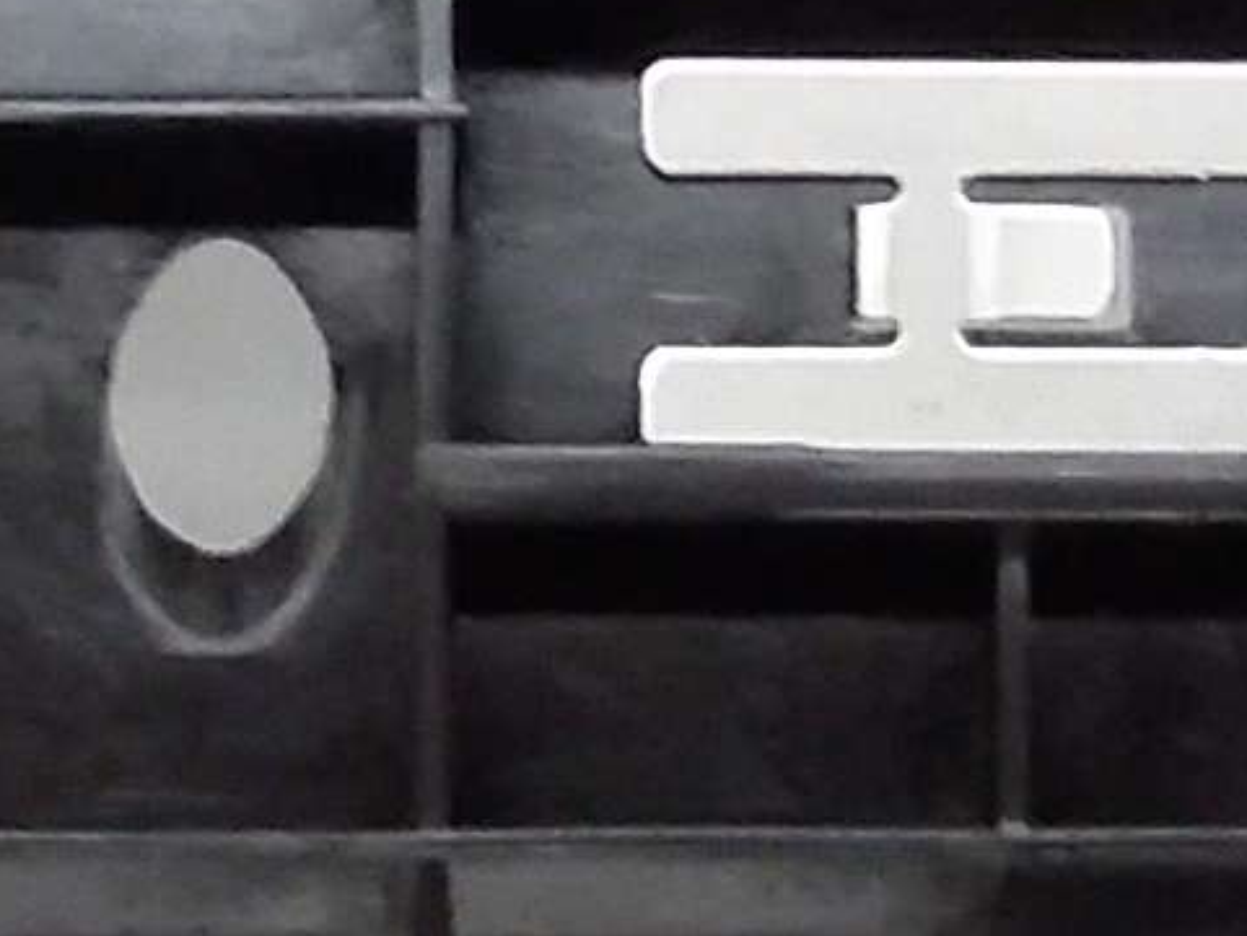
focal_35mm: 217
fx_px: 7819
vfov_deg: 6.8
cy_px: 111
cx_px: 596
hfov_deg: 9.1
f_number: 2.4
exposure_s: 1/15
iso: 320
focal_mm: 3.4
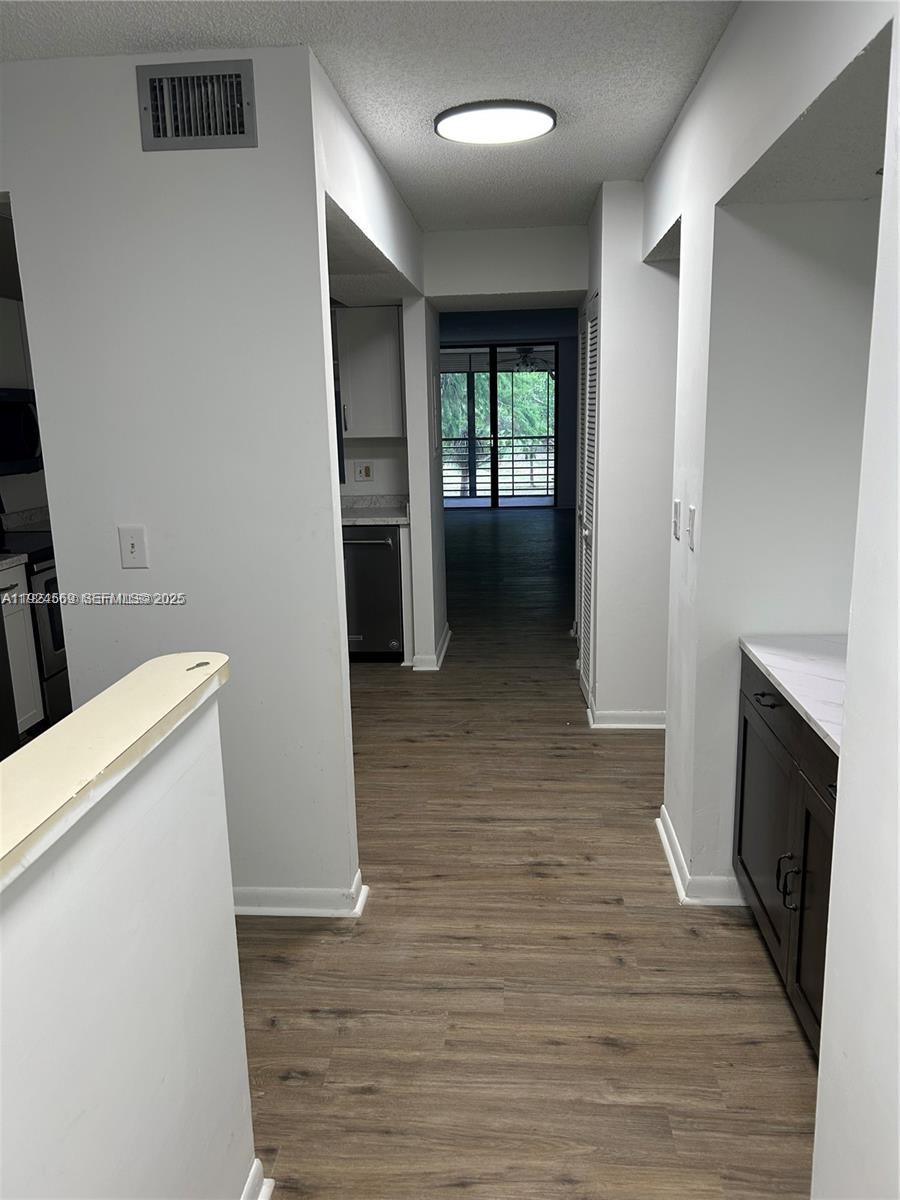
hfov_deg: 53.1
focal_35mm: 26
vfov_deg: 67.3
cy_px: 600
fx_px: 901
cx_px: 450
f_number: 1.5
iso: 80
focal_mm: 5.7
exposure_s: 1/120
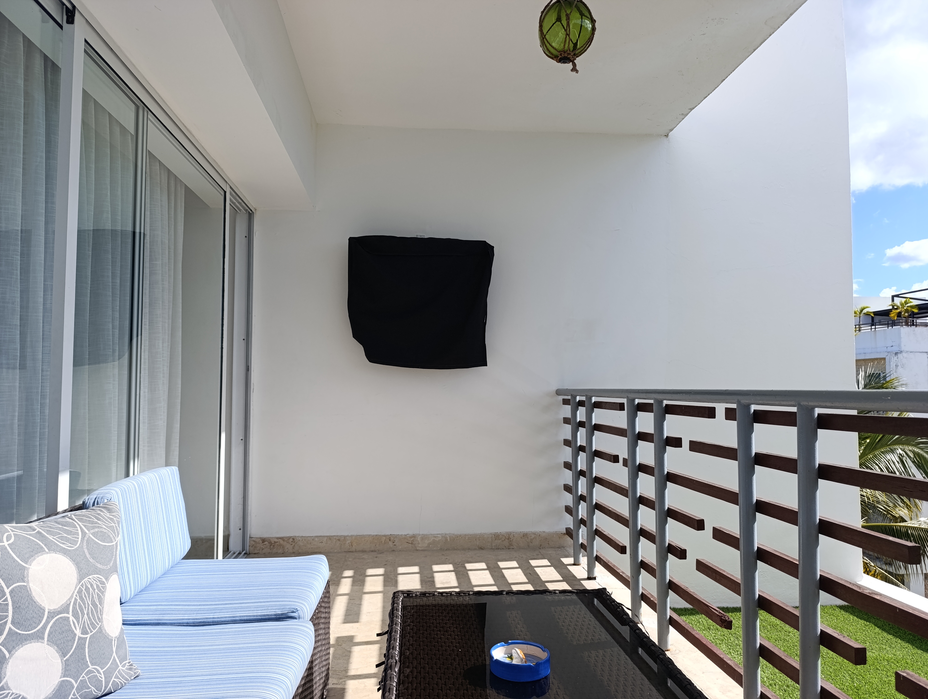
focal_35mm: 23
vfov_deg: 59.0
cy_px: 350
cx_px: 464
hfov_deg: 73.8
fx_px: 617
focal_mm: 6.14
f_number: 1.6
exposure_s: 1/621
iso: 50
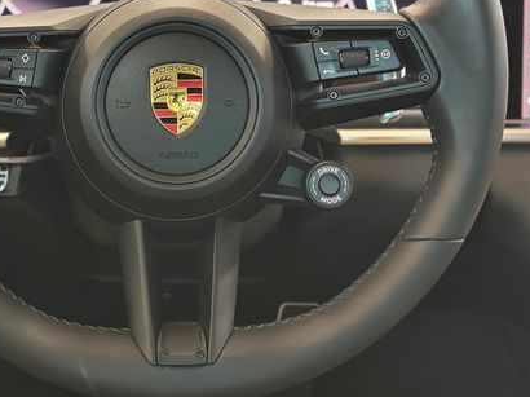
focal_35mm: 75
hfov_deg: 25.8
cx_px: 172
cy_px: 98
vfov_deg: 19.5
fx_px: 1148
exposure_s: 1/40
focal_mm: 6.86
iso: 640
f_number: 1.78
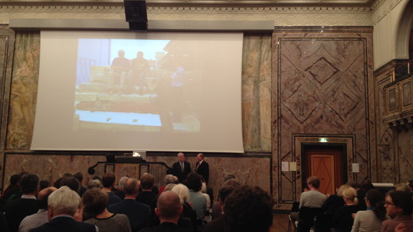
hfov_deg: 51.6
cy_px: 115
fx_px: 427
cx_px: 208
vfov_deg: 30.4
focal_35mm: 39
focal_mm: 4.28
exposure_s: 1/20
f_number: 2.4
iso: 80
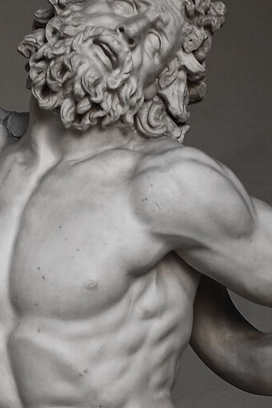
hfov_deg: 7.6
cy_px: 532
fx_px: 2051
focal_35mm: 181
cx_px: 211
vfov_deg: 11.1
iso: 400
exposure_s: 1/100
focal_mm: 25.6
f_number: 4.4
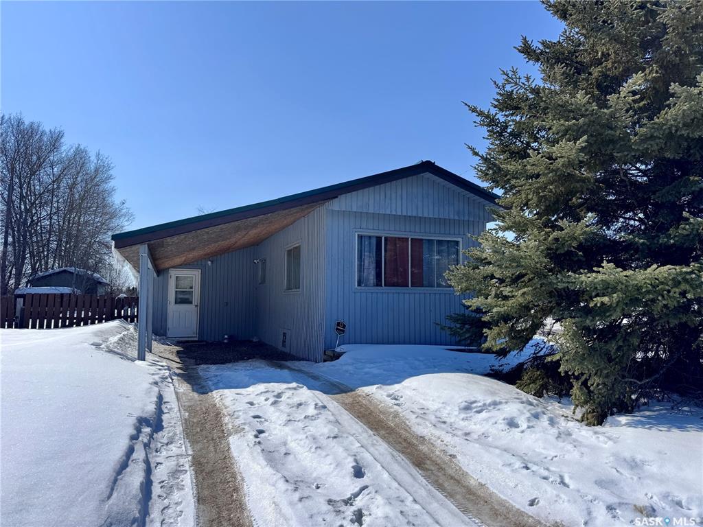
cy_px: 264
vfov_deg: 56.8
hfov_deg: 71.6
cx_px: 352
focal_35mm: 24
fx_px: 487
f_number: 1.78
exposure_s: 1/7092
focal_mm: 6.76
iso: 80
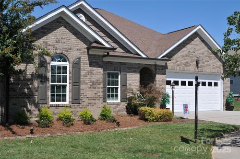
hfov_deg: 46.5
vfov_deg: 31.8
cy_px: 80
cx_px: 120
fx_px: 280
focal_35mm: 42
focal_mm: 28
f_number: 10
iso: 200
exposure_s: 1/400
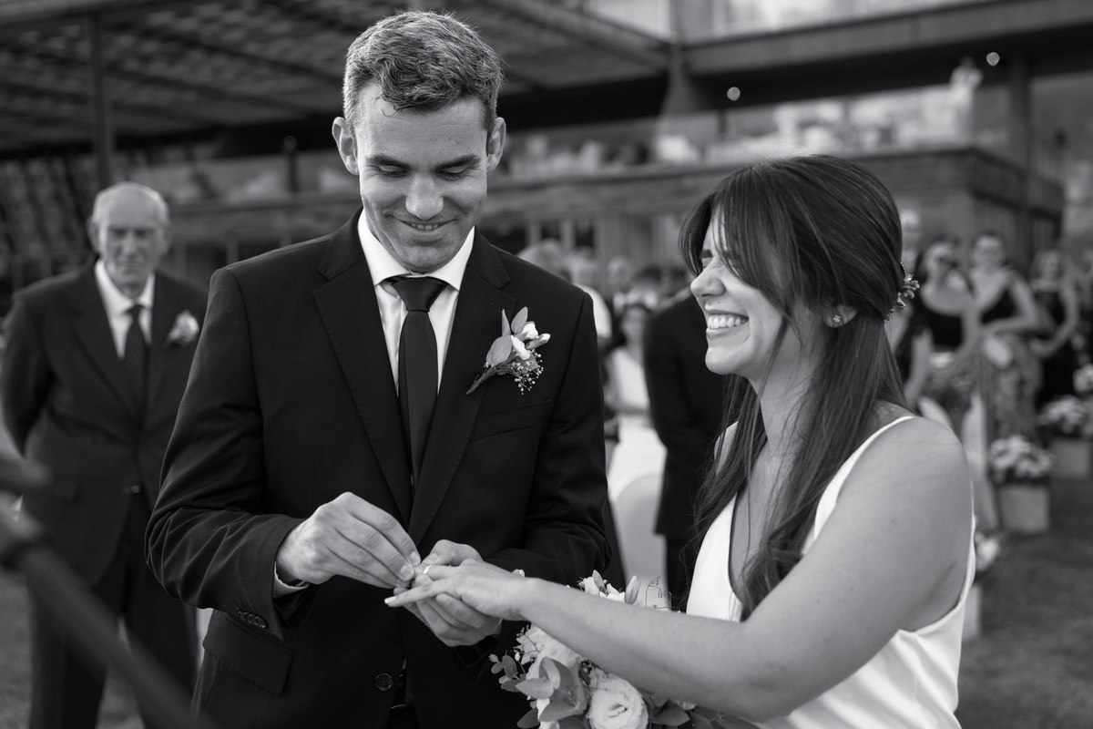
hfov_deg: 46.4
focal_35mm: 42
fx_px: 1275
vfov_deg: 31.9
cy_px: 364
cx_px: 546
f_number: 2.8
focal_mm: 42
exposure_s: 1/1250
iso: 800
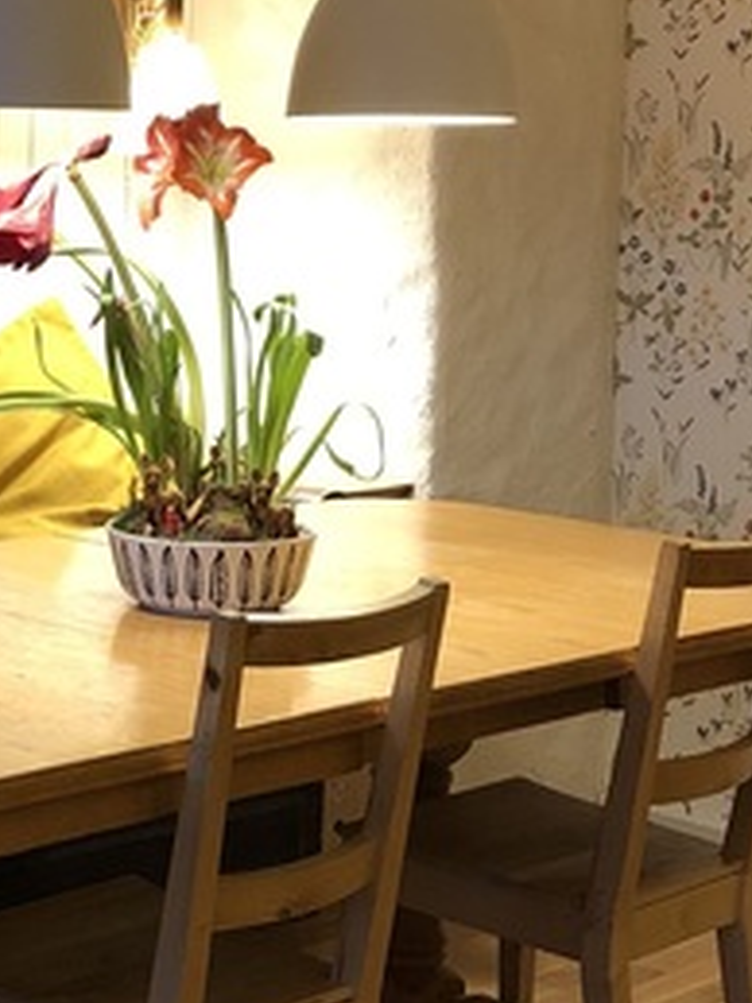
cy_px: 360
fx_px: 2406
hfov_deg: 17.3
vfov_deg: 23.5
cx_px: -31
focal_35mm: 83
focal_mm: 3.99
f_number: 1.8
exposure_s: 1/17
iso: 80
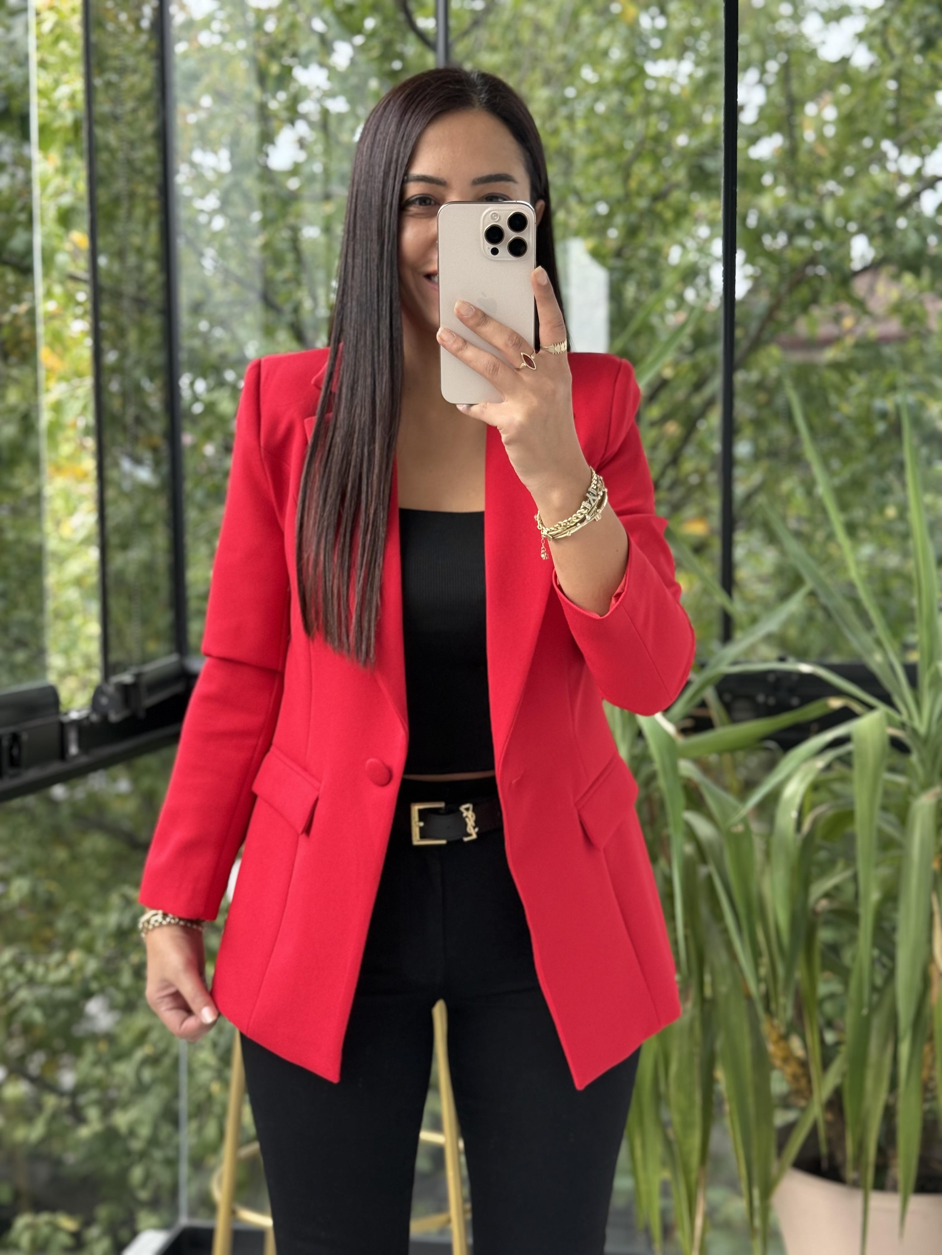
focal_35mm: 48
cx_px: 471
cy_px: 628
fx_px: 1742
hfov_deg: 30.3
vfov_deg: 39.7
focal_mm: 6.76
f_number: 1.78
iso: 80
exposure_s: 1/218
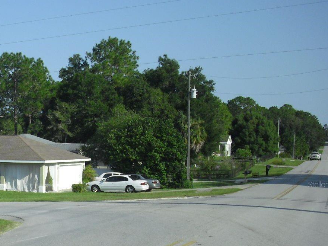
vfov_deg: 21.1
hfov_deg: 27.3
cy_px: 184
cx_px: 45
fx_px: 654
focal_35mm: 69
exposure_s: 1/320
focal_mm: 6.2
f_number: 8
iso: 100
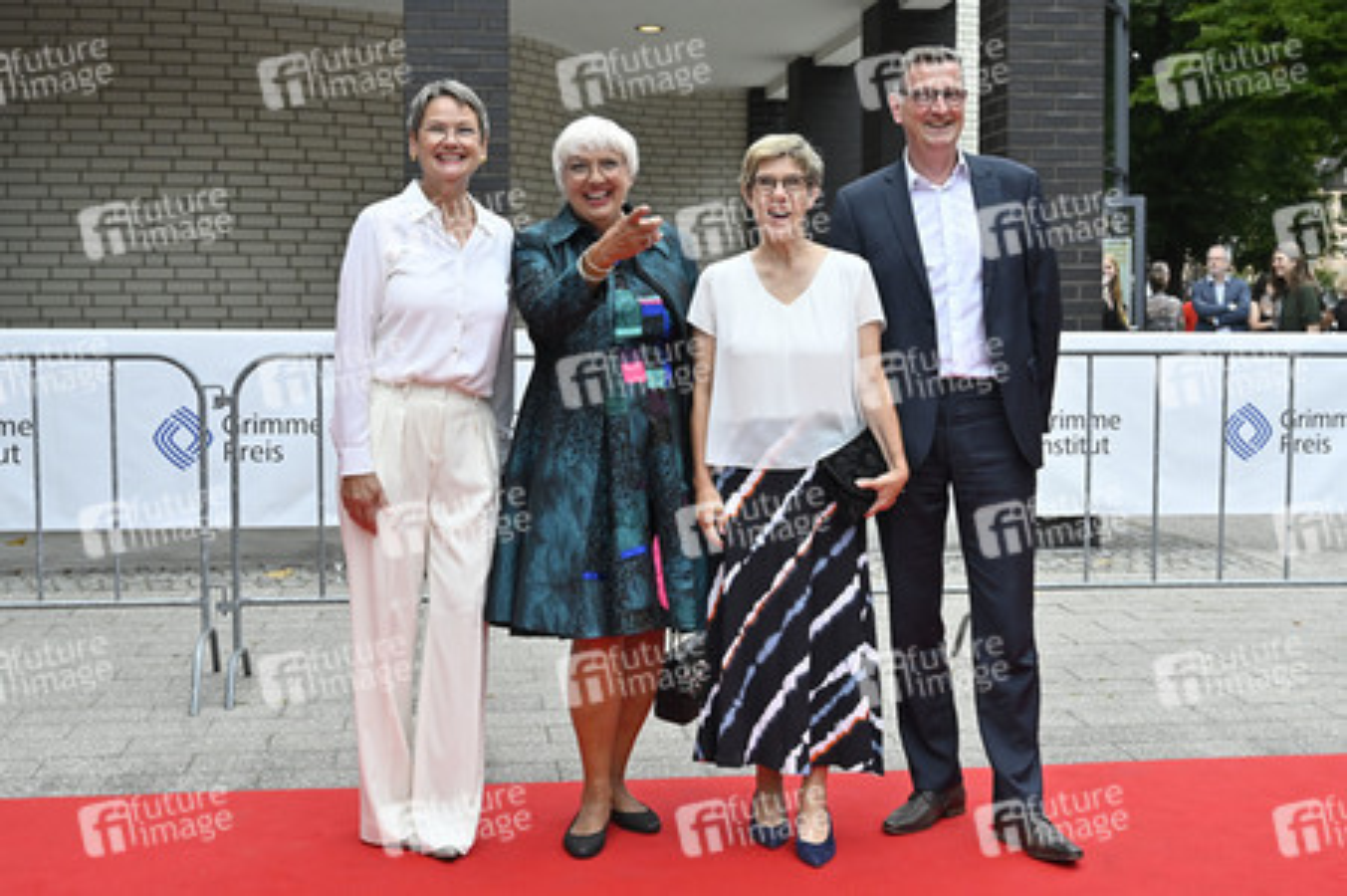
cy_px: 448
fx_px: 1533
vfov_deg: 32.6
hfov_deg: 47.4
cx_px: 674
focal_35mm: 41
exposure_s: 1/500
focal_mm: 41
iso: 2000
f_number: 5.6
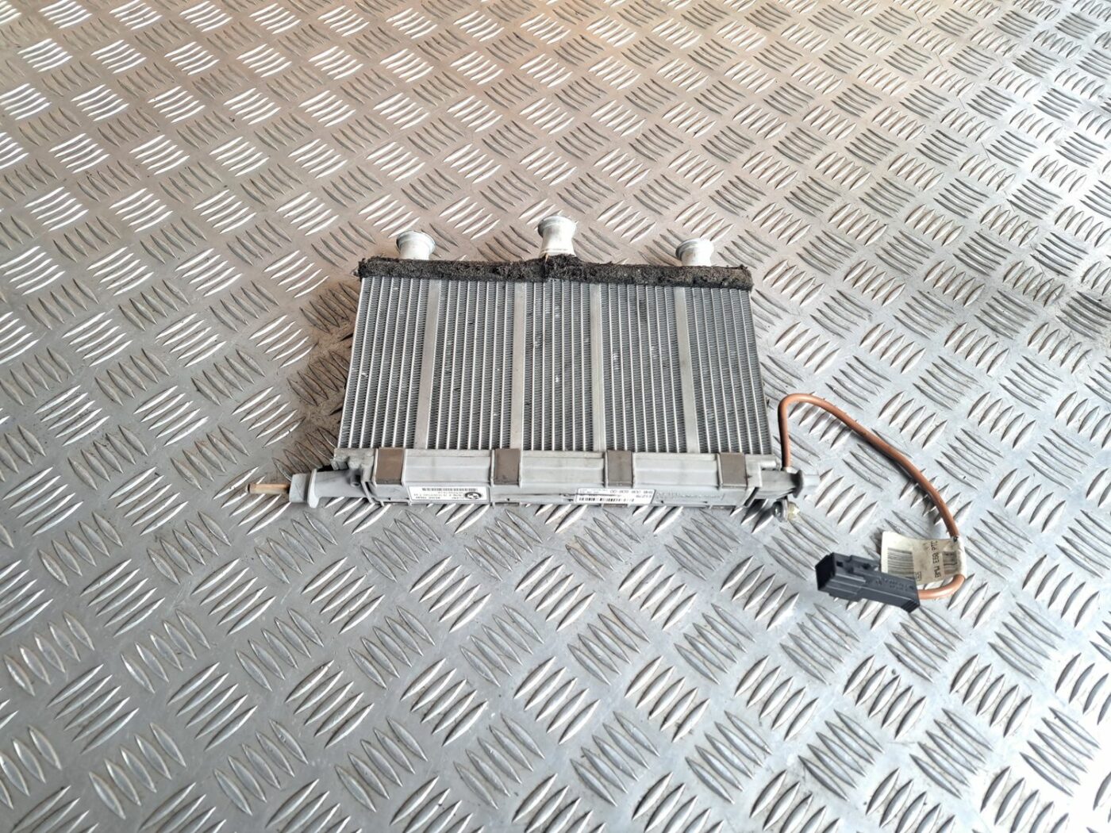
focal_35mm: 24
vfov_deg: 56.8
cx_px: 556
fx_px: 770
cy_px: 416
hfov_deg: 71.6
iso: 80
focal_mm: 5.23
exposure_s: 1/50
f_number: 1.8
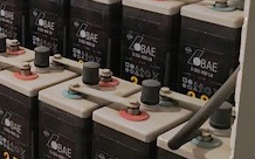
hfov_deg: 22.3
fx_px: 590
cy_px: 54
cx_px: -60
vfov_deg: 15.3
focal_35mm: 85
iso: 100
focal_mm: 3.99
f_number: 1.8
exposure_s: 1/13
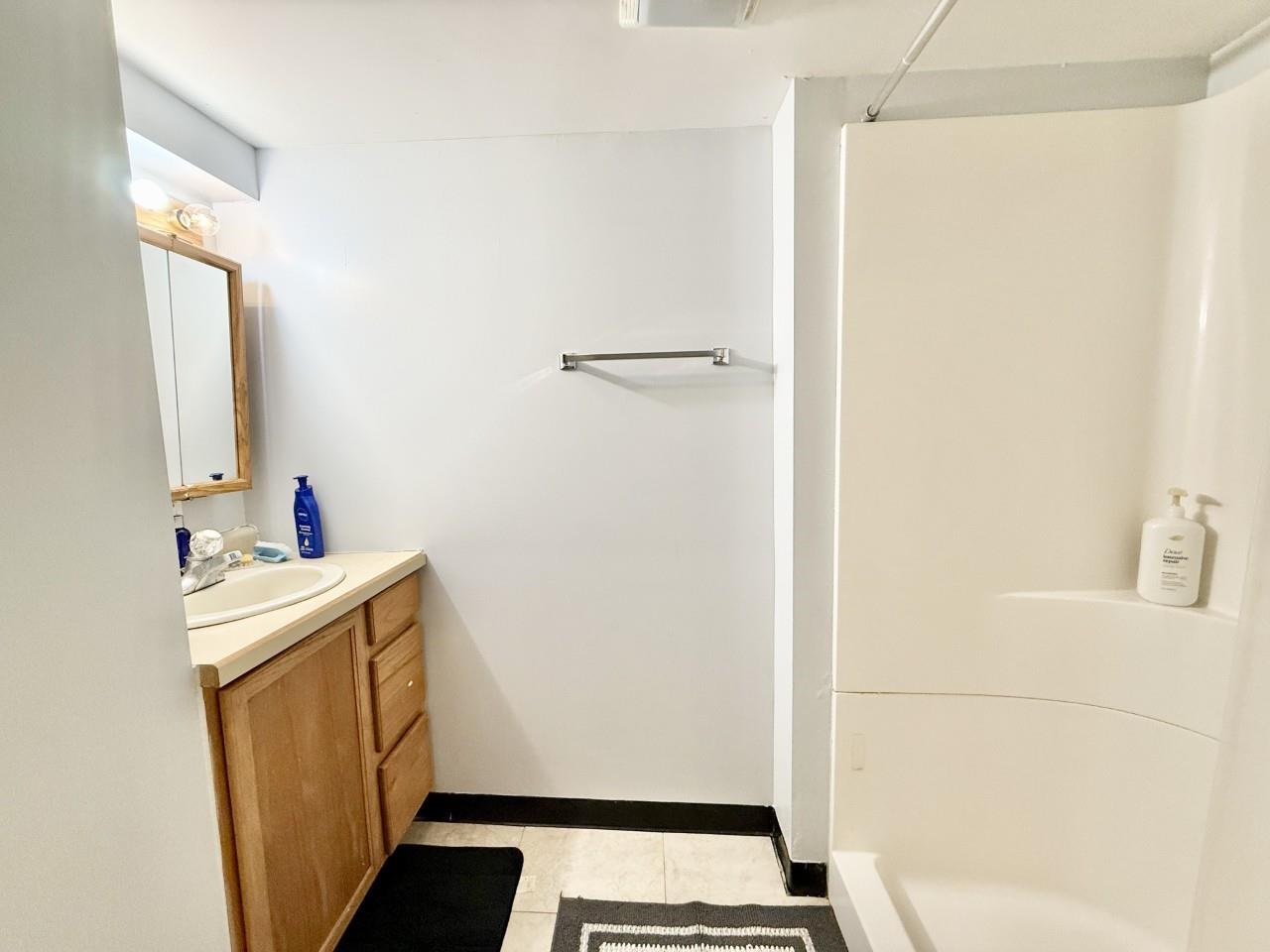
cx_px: 635
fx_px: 514
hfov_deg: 102.1
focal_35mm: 14
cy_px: 476
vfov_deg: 85.7
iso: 200
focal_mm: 2.22
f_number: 2.2
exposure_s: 1/120
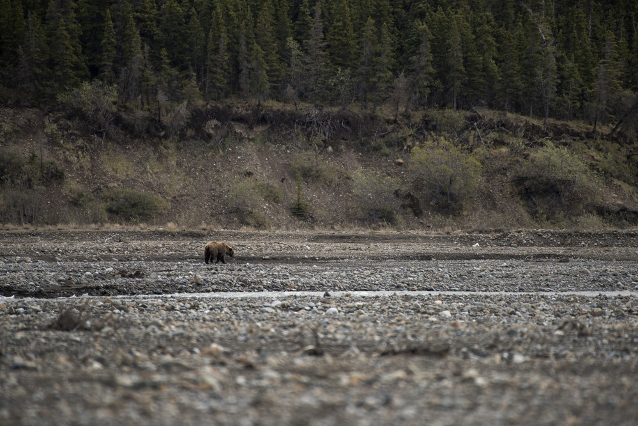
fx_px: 8865
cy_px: 213
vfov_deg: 2.8
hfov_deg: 4.1
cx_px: 319
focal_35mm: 500
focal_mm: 500
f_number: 5.6
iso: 320
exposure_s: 1/500
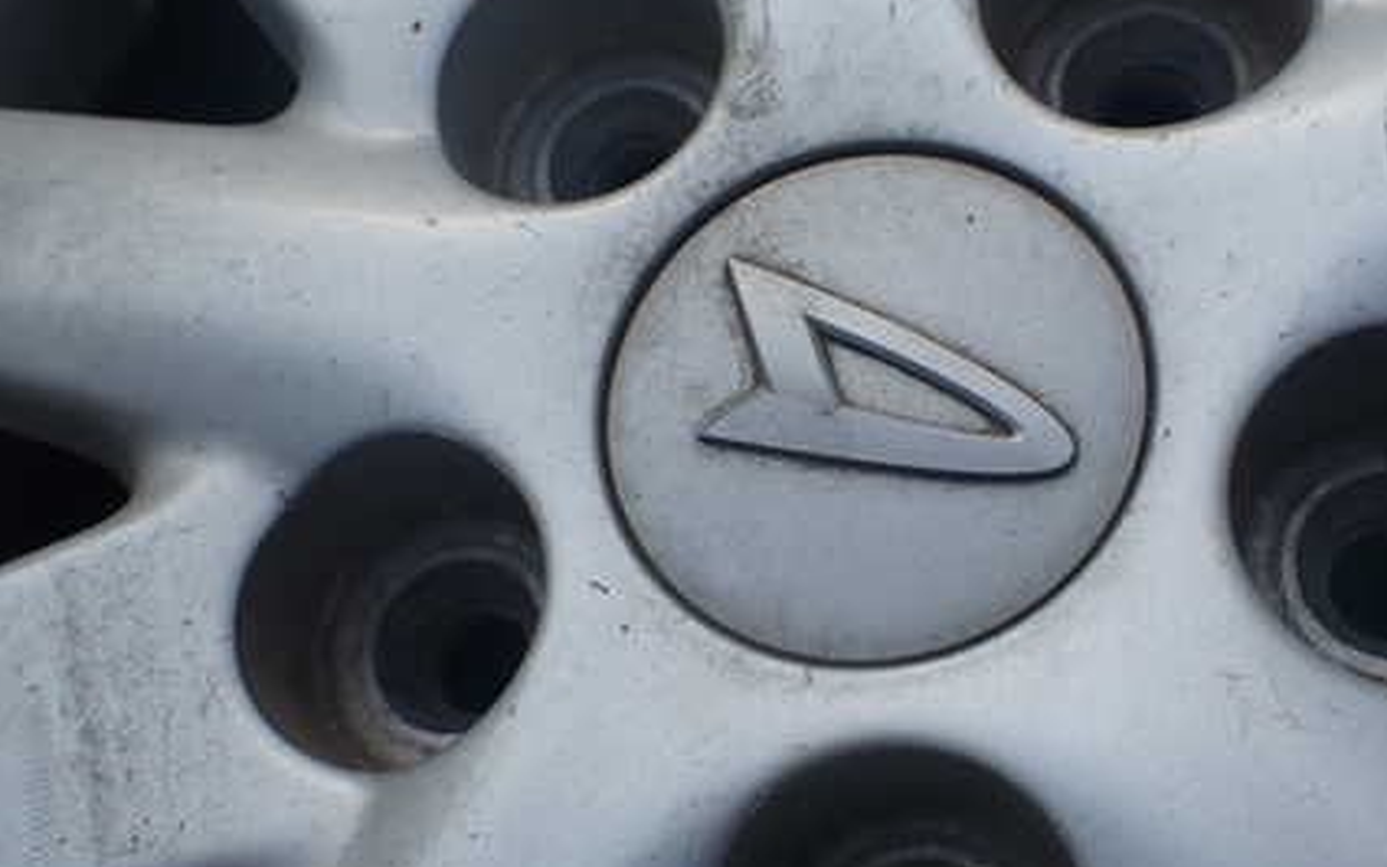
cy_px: 497
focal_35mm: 45
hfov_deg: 44.2
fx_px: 1701
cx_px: 821
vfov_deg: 28.6
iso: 100
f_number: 3.2
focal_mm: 5.4
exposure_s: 1/640
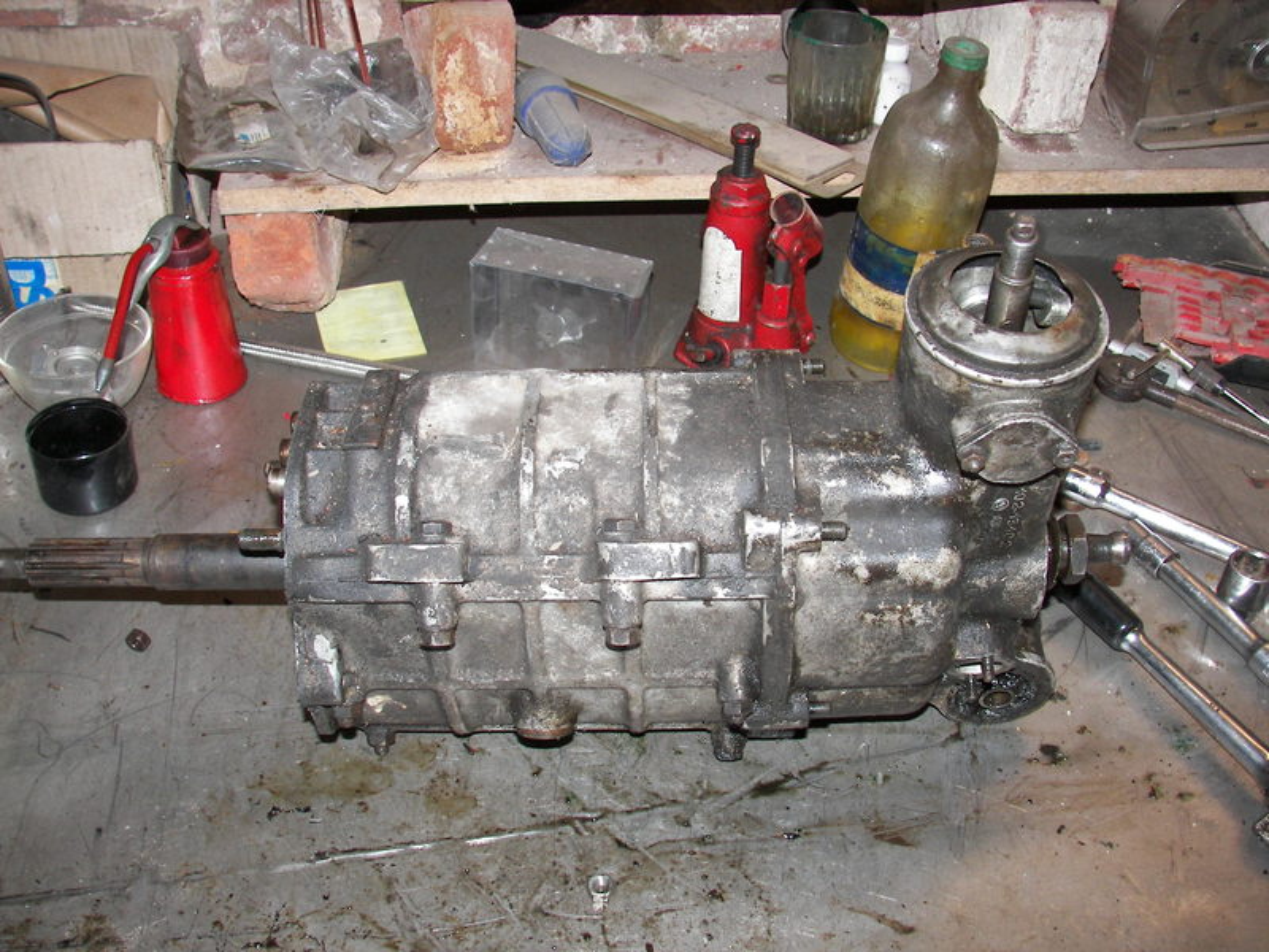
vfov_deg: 39.7
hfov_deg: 51.4
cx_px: 634
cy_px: 476
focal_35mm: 36
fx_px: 1320
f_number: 2.8
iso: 100
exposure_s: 1/30
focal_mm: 6
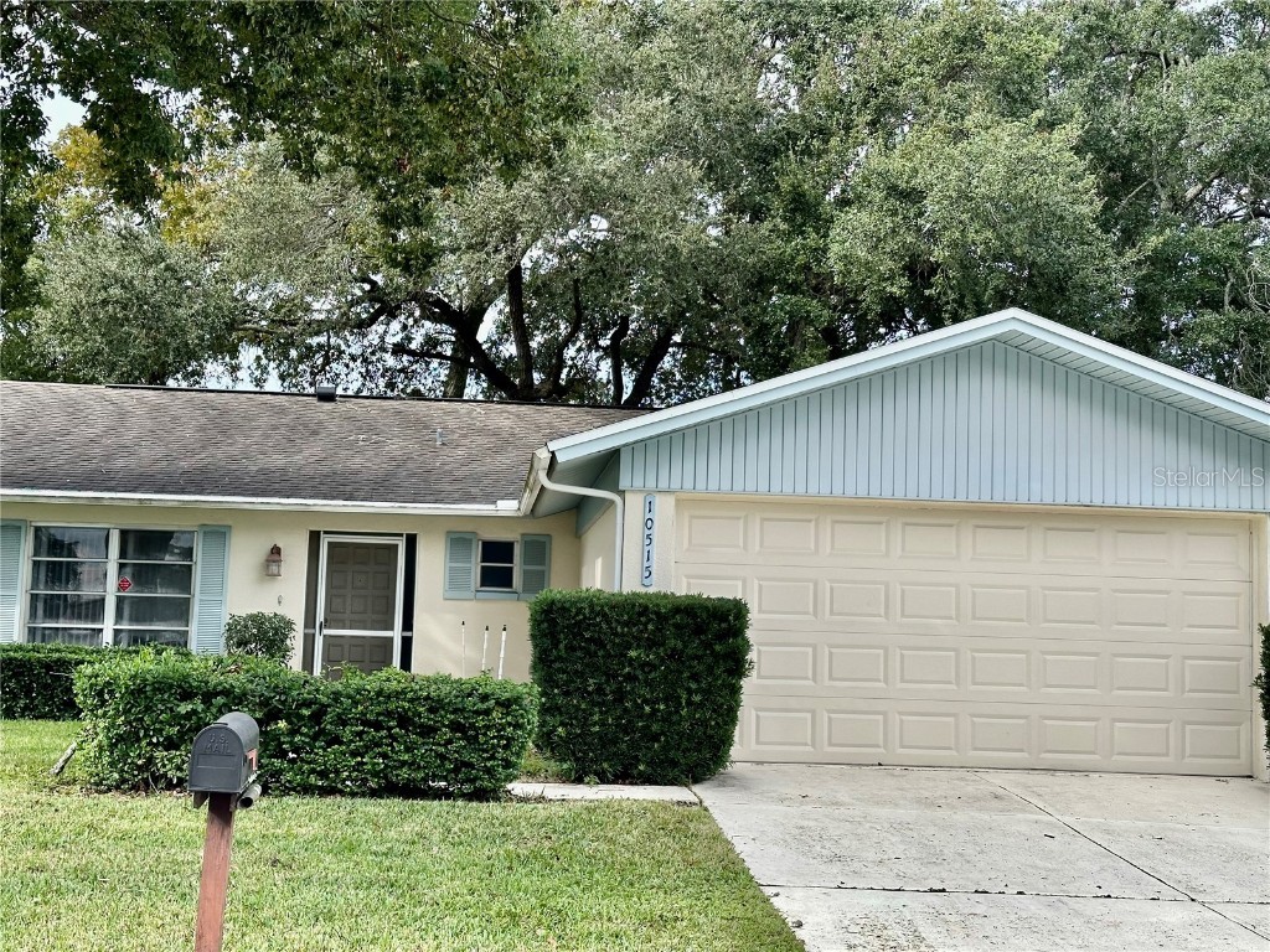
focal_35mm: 48
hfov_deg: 39.7
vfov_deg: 30.3
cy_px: 476
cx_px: 635
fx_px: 1761
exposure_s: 1/1171
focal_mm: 6.86
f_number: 1.78
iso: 64
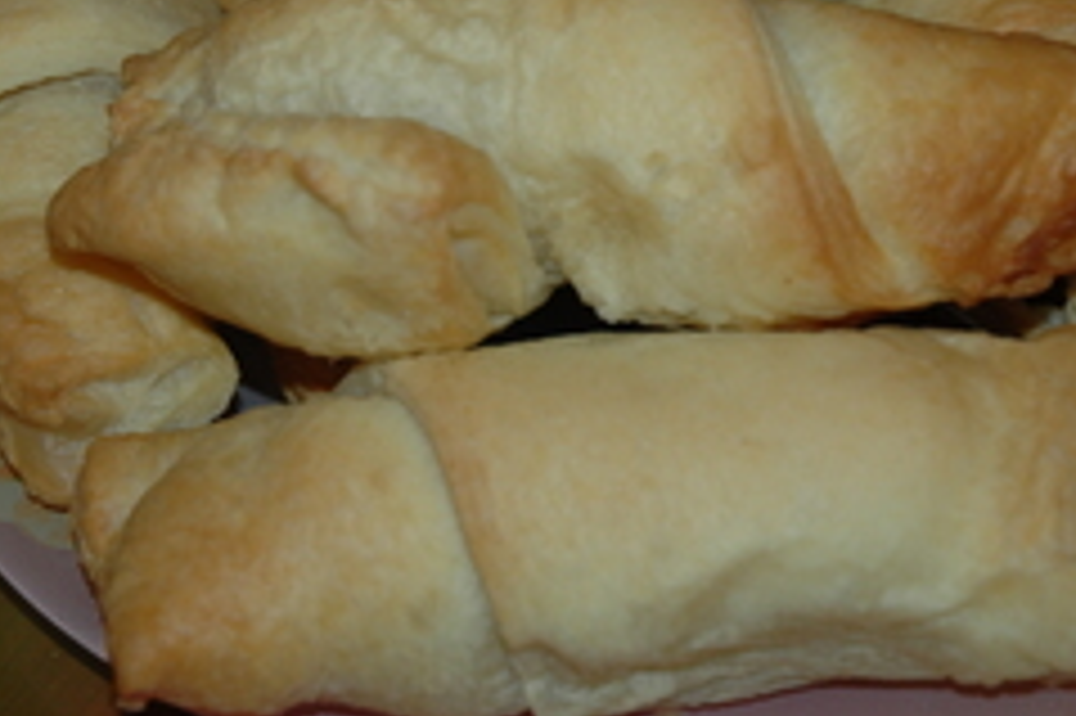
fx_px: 3883
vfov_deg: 10.5
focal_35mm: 130
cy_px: 151
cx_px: 612
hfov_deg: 15.8
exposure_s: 1/60
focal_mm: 46
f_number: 4.5
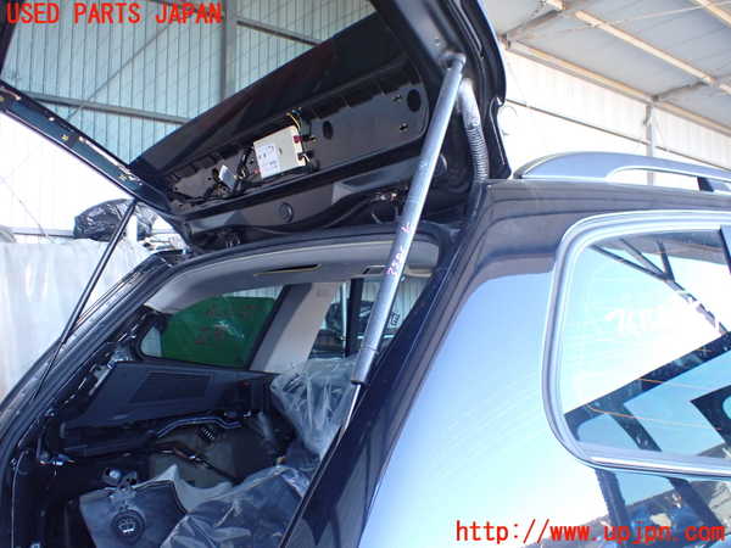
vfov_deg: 46.8
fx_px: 634
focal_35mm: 30
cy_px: 274
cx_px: 366
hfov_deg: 60.0
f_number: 2.3
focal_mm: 5.4
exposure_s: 1/125
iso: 500
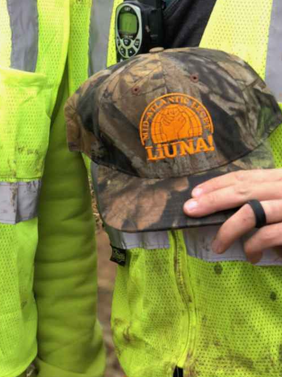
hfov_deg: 15.8
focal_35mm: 93
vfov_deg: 20.8
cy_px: 65
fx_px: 1010
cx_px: 47
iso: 25
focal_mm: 6
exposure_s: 1/60
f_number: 2.4
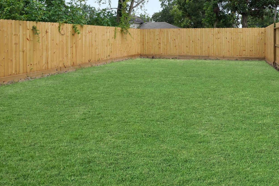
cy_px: 66
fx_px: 217
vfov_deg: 45.8
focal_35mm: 28
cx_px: 160
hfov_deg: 65.1
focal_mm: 16
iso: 250
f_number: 8
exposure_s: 1/320
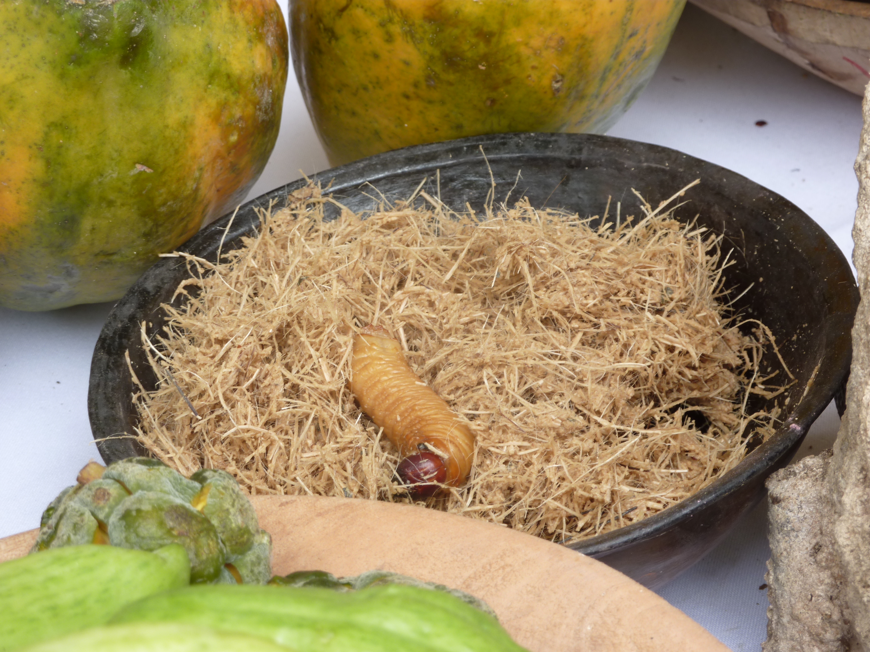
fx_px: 2614
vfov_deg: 14.2
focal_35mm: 104
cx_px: 435
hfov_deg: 18.9
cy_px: 326
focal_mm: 17
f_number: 4.3
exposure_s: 1/60
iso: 80
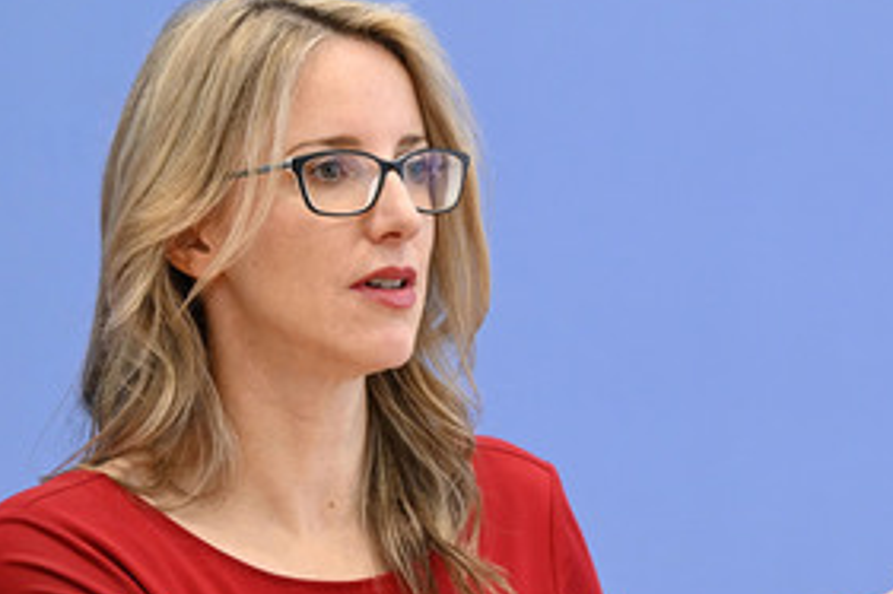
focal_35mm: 180
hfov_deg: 11.4
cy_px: 403
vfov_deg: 7.6
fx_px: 4462
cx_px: 634
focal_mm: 112
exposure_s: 1/400
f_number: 5.6
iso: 3200
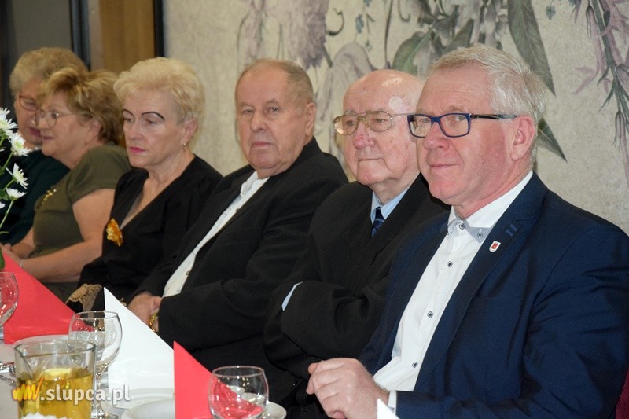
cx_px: 314
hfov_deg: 17.1
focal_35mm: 120
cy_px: 210
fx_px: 2096
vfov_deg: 11.4
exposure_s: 1/60
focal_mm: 80
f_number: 5.3
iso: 3200
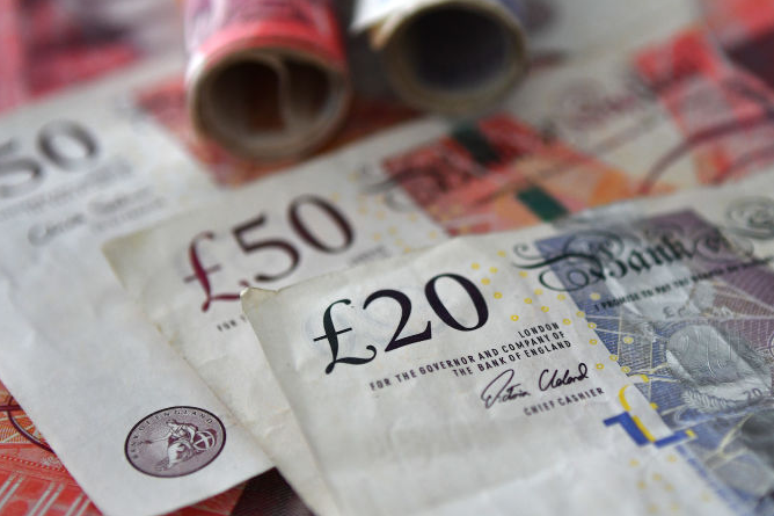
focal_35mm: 92
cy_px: 152
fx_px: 1977
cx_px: 532
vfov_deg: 14.8
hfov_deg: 22.0
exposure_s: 1/400
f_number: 2.8
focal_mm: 40
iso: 320
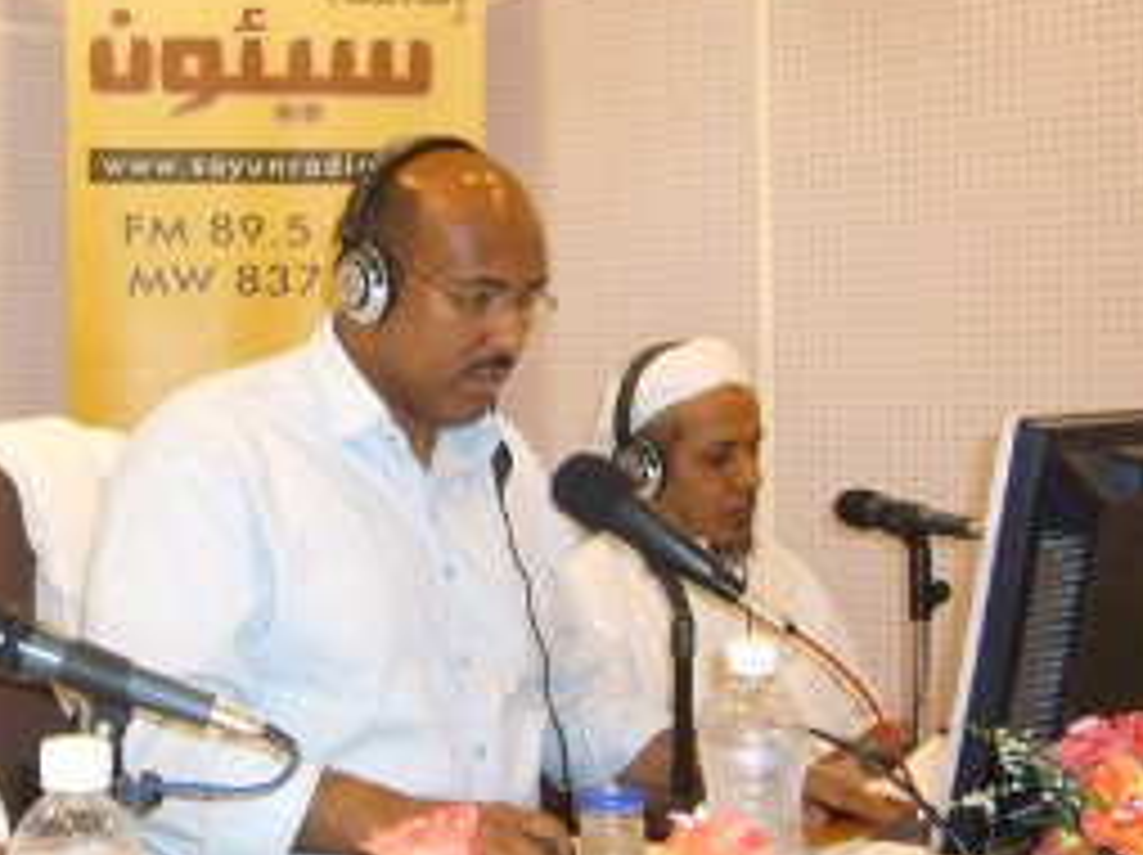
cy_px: 500
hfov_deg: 36.2
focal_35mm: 52
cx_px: 328
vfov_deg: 27.9
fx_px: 1715
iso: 125
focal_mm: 5.8
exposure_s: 1/30
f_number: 2.8
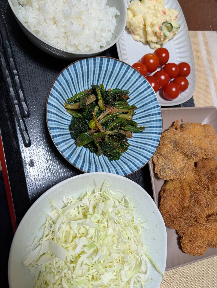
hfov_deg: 56.9
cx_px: 108
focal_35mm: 24
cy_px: 144
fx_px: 200
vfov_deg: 71.5
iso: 1290
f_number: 1.68
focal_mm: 6.9
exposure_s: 1/186
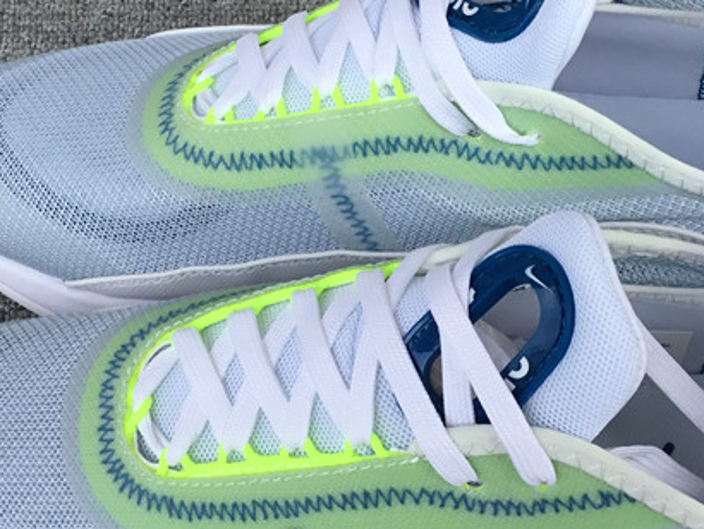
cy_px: 238
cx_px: 434
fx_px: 1384
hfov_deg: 28.5
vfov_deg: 21.6
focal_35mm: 68
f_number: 2.4
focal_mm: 3.3
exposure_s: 1/515
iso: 25
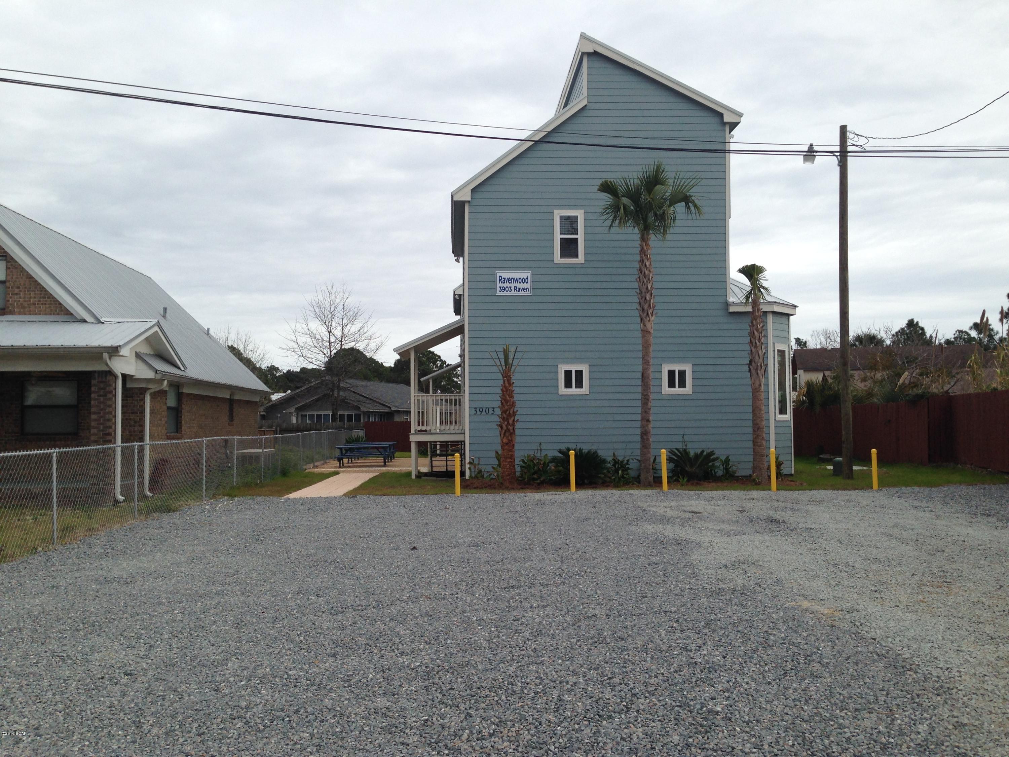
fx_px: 962
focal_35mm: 33
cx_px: 504
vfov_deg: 42.9
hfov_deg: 55.4
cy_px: 378
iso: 50
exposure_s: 1/507
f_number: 2.4
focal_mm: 4.12
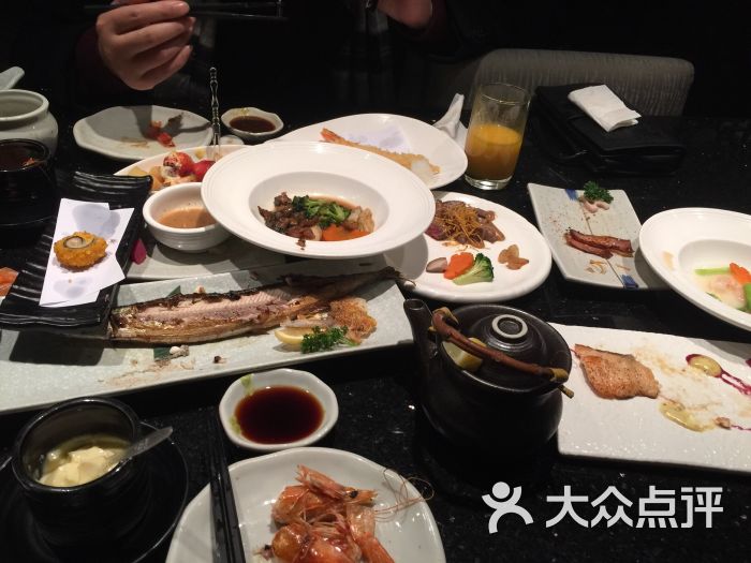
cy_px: 282
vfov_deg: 48.2
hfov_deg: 61.7
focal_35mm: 29
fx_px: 629
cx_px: 376
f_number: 2.2
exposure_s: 1/15
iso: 50
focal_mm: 4.15
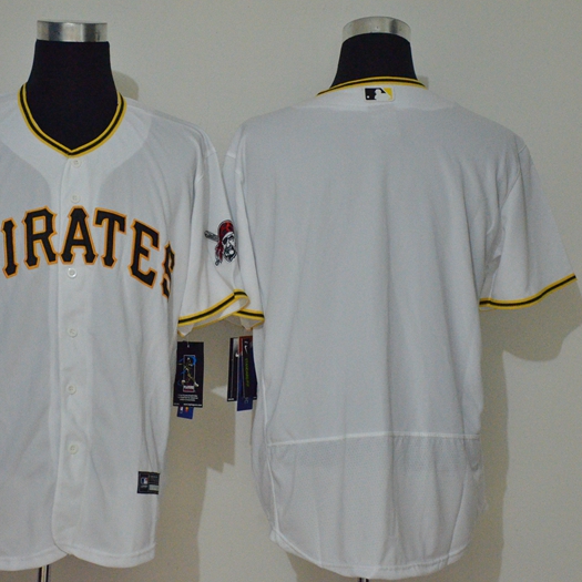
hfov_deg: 18.7
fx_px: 1769
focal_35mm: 93
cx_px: 217
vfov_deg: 18.7
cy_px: 293
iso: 4000
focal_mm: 48
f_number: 4.5
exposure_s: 1/80
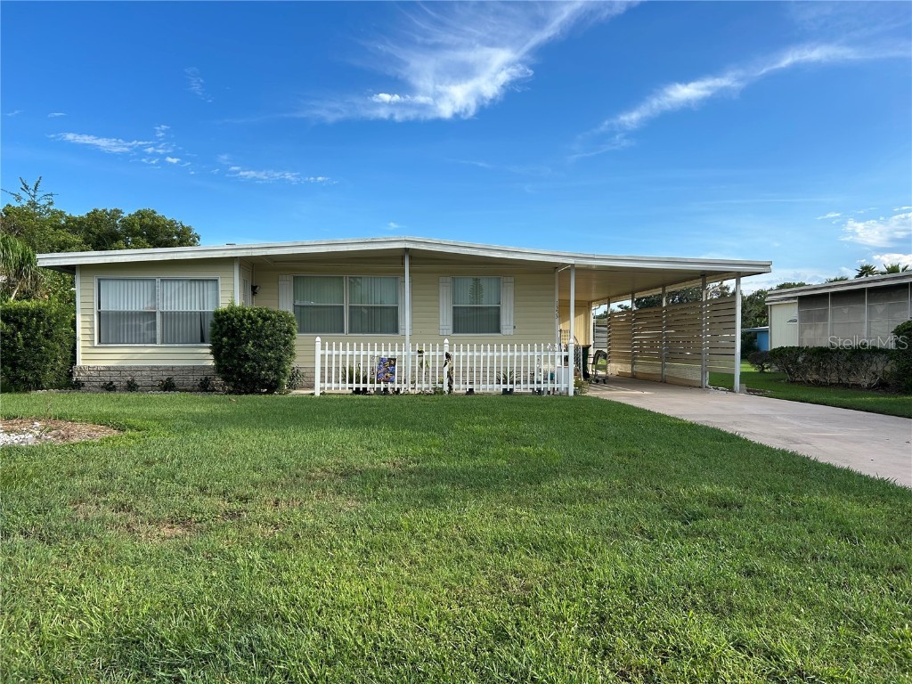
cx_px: 456
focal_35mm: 26
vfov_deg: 53.1
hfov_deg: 67.3
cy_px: 342
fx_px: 685
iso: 50
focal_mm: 5.7
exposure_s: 1/2045
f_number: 1.5
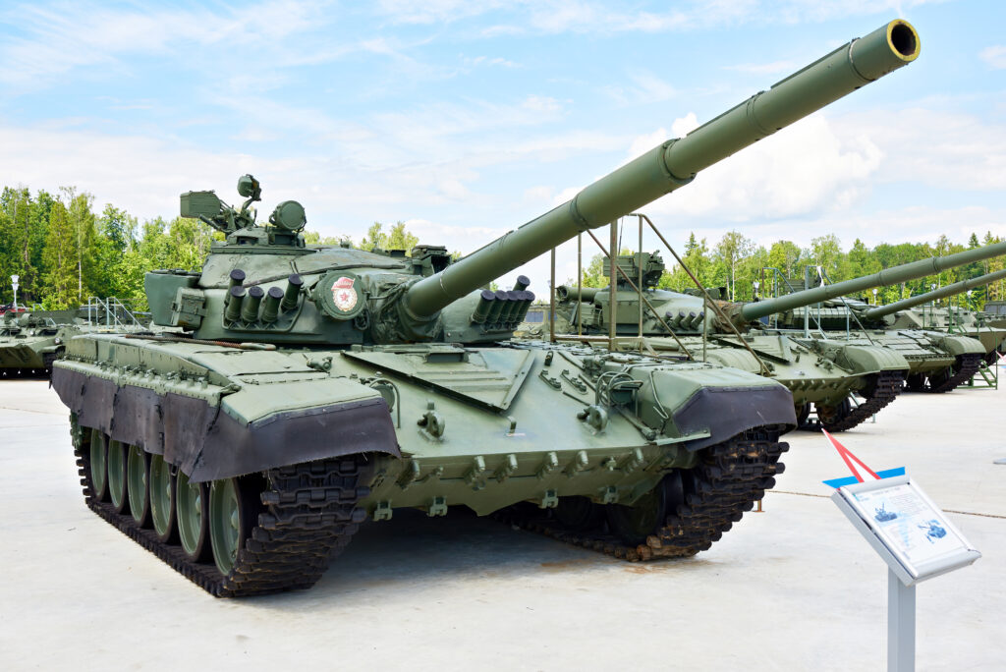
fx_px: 1258
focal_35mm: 45
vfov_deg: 29.9
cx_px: 503
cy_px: 336
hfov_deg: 43.6
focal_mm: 45
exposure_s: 1/160
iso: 200
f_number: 9
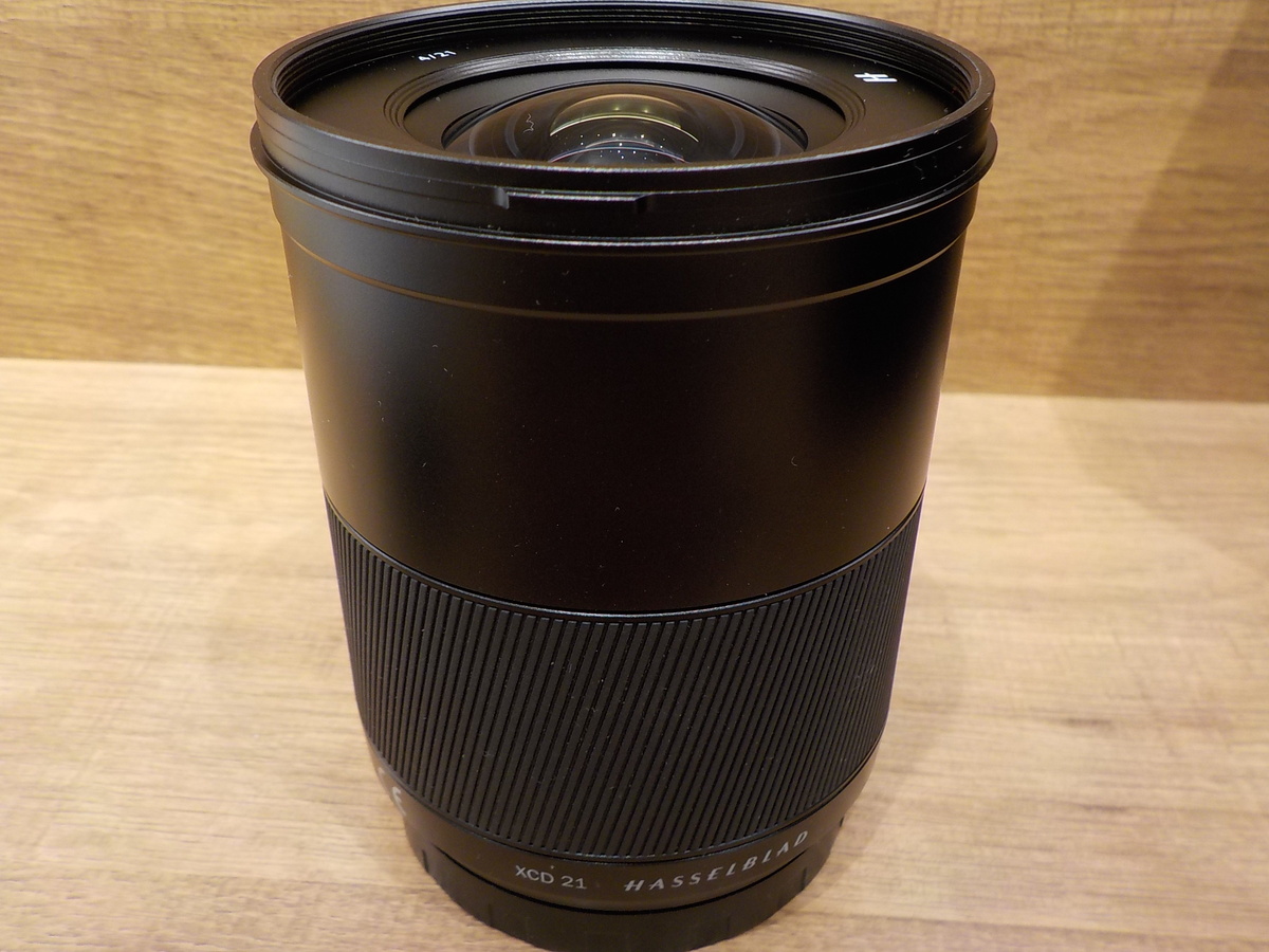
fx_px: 1100
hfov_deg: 60.0
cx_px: 634
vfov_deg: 46.8
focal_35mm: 30
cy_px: 476
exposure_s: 1/30
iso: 125
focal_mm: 4.1
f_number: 3.3
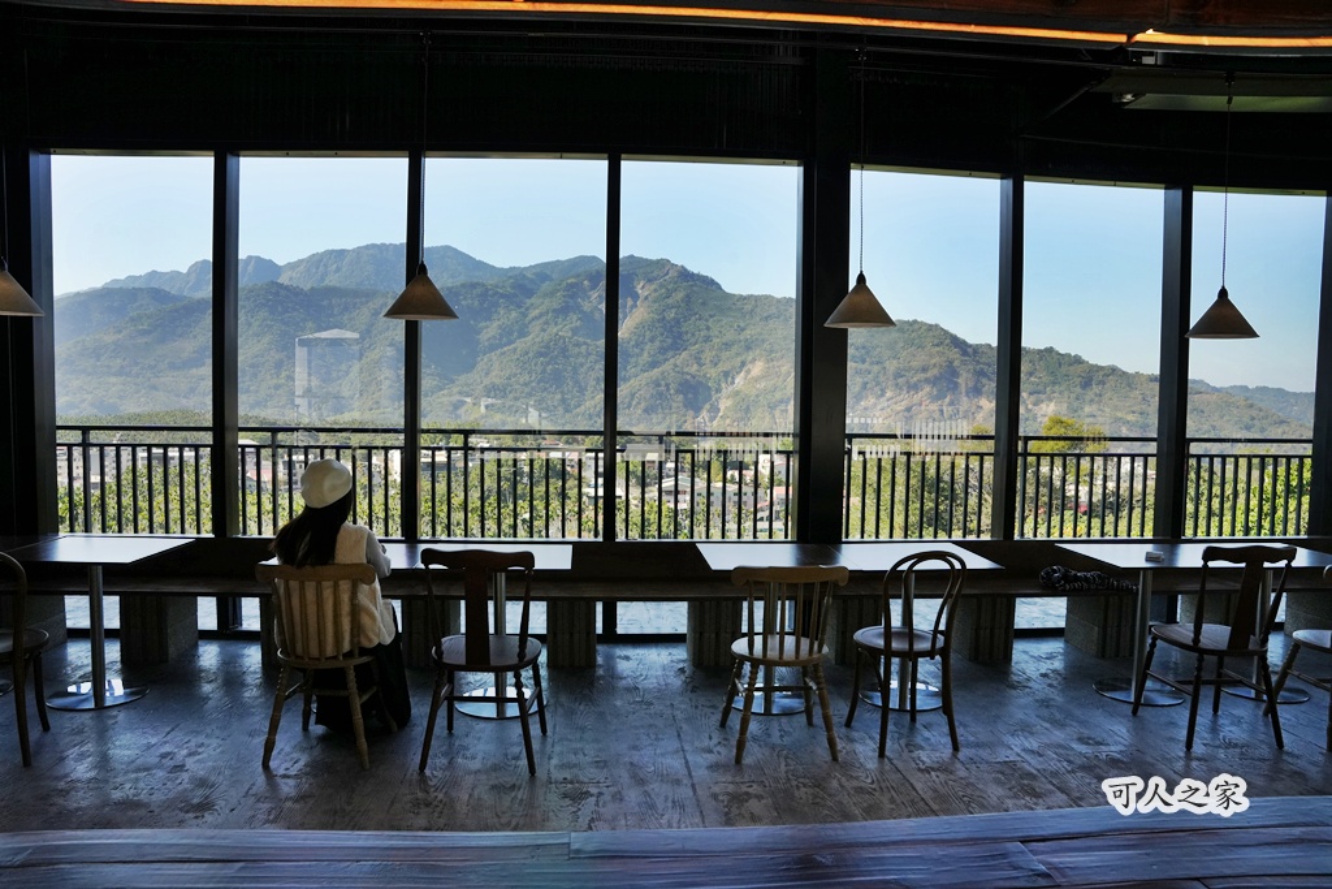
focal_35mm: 24
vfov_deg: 53.1
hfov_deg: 73.7
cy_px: 444
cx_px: 666
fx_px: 888
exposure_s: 1/500
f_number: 9
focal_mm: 24
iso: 1250
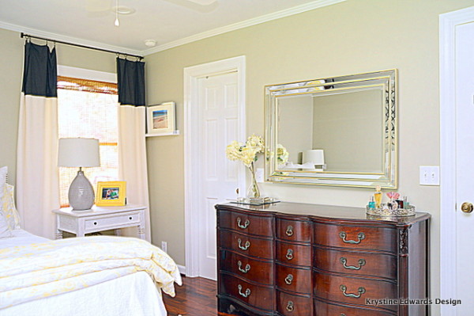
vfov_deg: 39.9
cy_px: 158
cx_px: 237
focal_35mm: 33
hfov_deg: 57.3
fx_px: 434
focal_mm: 22
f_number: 5.6
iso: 400
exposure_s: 1/1.6
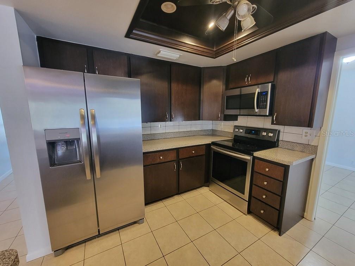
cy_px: 133
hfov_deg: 106.2
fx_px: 133
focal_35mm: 13
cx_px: 178
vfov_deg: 89.9
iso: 500
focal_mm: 2.2
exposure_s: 1/30
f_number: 2.2
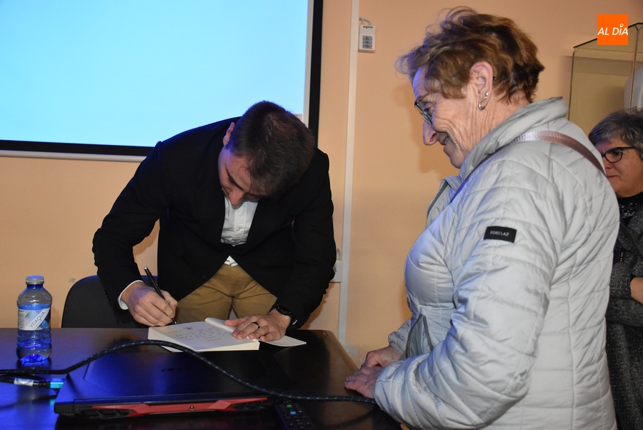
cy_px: 215
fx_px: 590
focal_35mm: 33
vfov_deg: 40.1
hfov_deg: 57.2
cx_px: 322
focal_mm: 22
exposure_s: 1/60
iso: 2800
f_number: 3.5
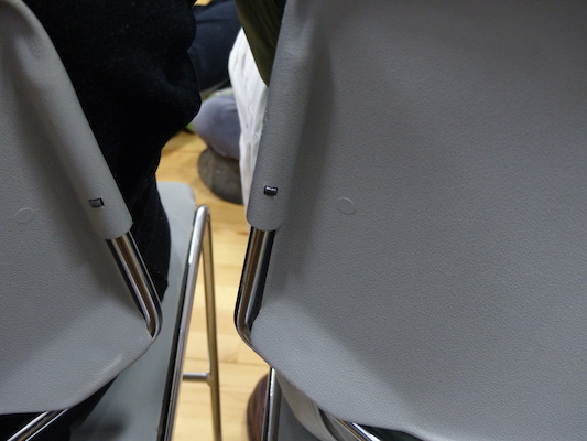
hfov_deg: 32.7
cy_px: 220
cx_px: 294
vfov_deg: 24.8
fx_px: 1001
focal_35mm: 59
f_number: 2.8
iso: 400
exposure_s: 1/13
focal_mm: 10.5
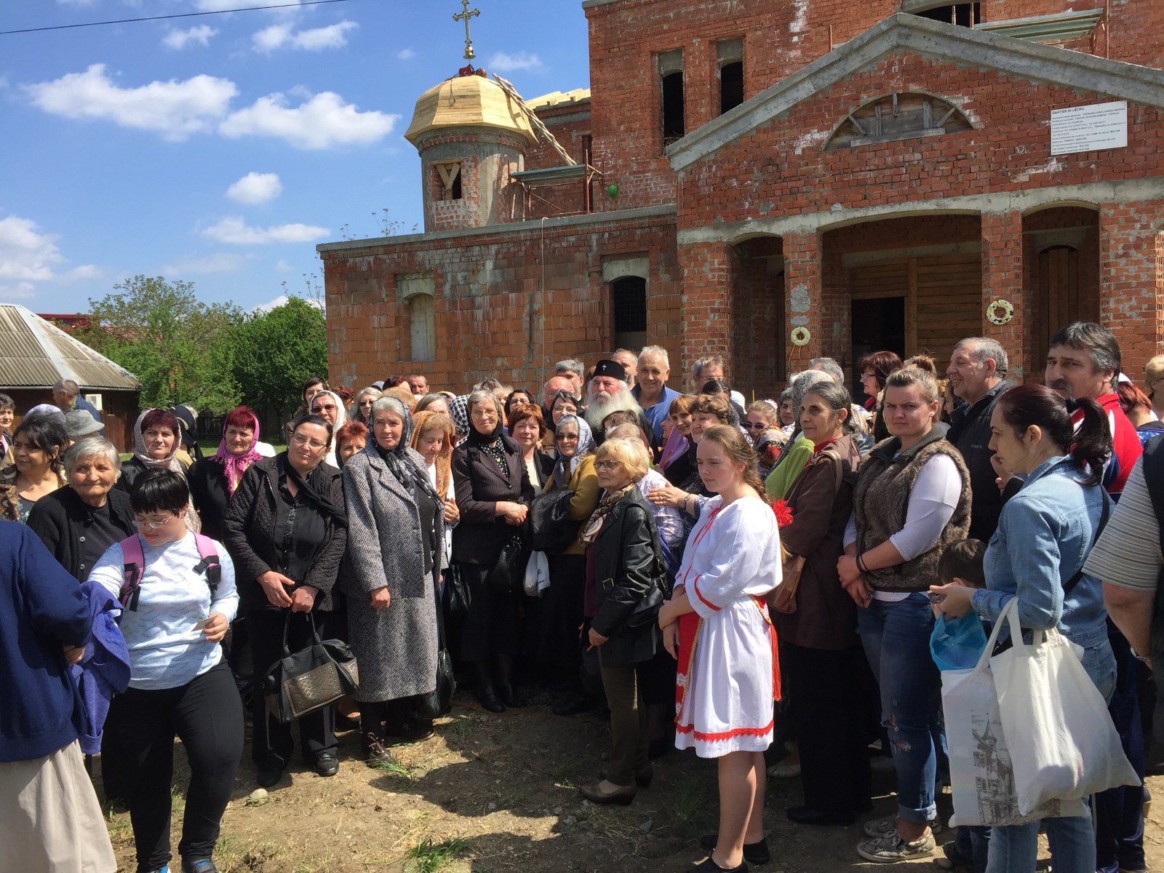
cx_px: 582
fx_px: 975
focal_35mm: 29
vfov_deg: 48.2
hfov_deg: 61.7
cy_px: 436
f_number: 2.2
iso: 32
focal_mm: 4.15
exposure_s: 1/1522
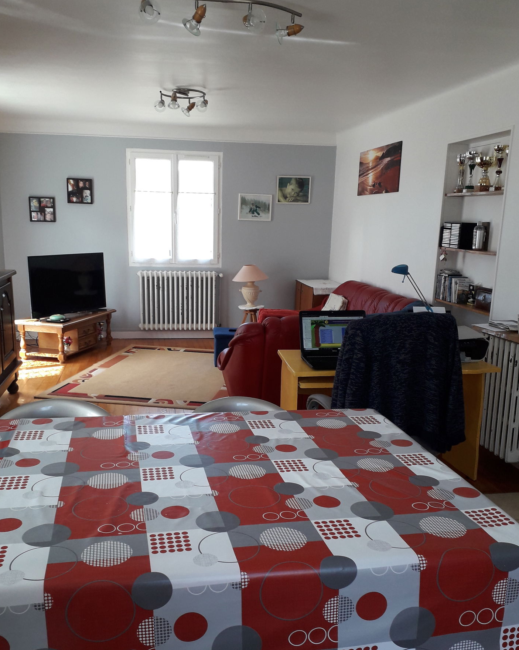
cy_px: 367
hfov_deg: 45.8
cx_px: 245
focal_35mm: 32
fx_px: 615
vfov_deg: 55.5
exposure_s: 1/100
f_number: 1.9
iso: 64
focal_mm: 3.6
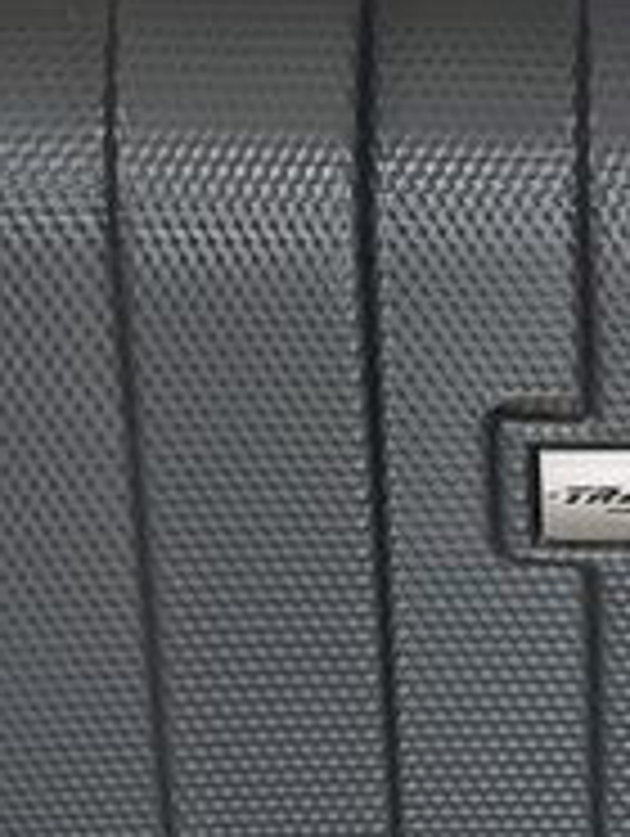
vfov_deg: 12.1
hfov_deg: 9.2
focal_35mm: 161
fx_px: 3898
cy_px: 45
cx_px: 603
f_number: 1.8
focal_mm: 4.6
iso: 200
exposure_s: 1/50
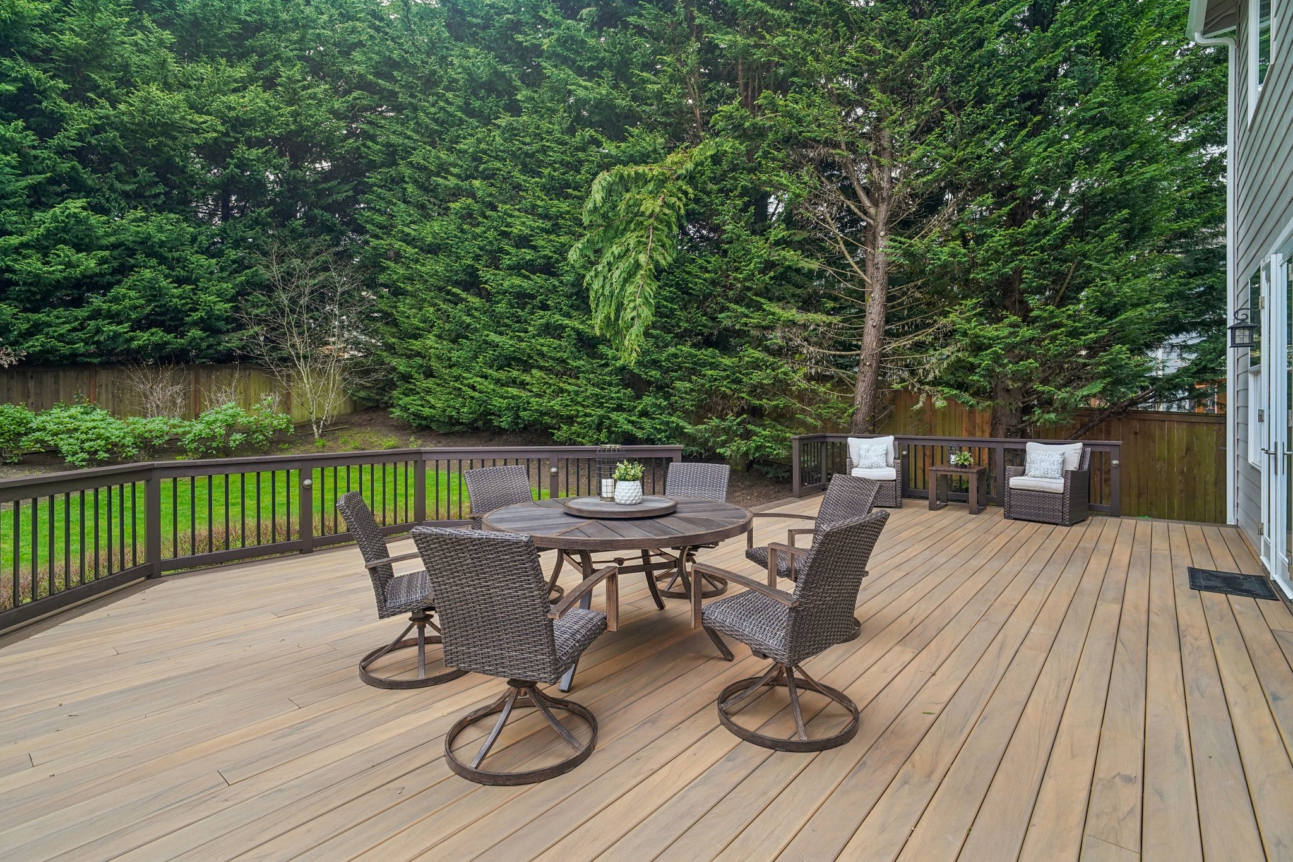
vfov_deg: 73.7
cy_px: 431
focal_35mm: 16
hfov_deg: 96.7
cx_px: 646
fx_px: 575
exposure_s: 1/100
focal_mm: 16
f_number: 8
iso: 1600
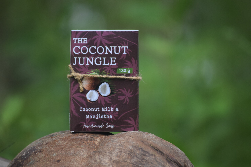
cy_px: 84
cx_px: 126
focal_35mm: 278
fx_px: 1935
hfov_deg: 7.4
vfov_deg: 5.0
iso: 720
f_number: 5.6
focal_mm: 185
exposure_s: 1/1000
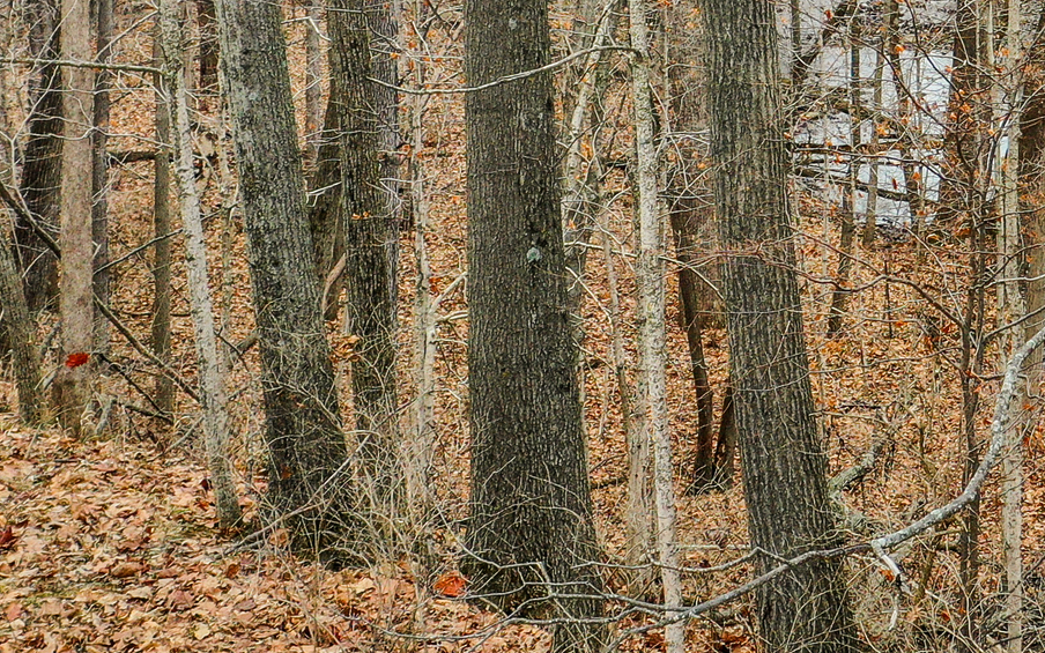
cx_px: 1378
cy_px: -294
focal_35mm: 97
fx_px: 2763
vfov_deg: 12.9
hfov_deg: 19.6
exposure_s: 1/80
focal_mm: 10.26
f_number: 4
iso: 100
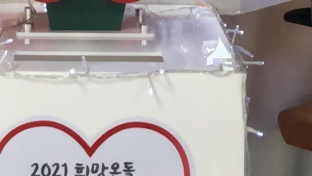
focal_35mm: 164
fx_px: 1357
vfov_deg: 7.1
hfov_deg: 13.1
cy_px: -214
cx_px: 62
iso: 125
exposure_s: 1/60
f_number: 1.8
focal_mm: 3.99
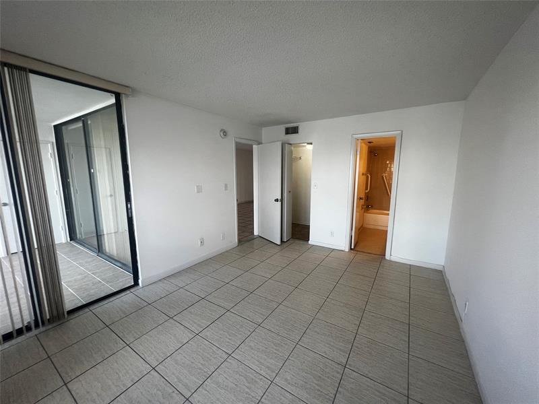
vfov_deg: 89.9
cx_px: 270
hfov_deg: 106.2
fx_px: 202
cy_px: 202
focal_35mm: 13
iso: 160
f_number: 1.8
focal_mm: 1.57
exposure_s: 1/120
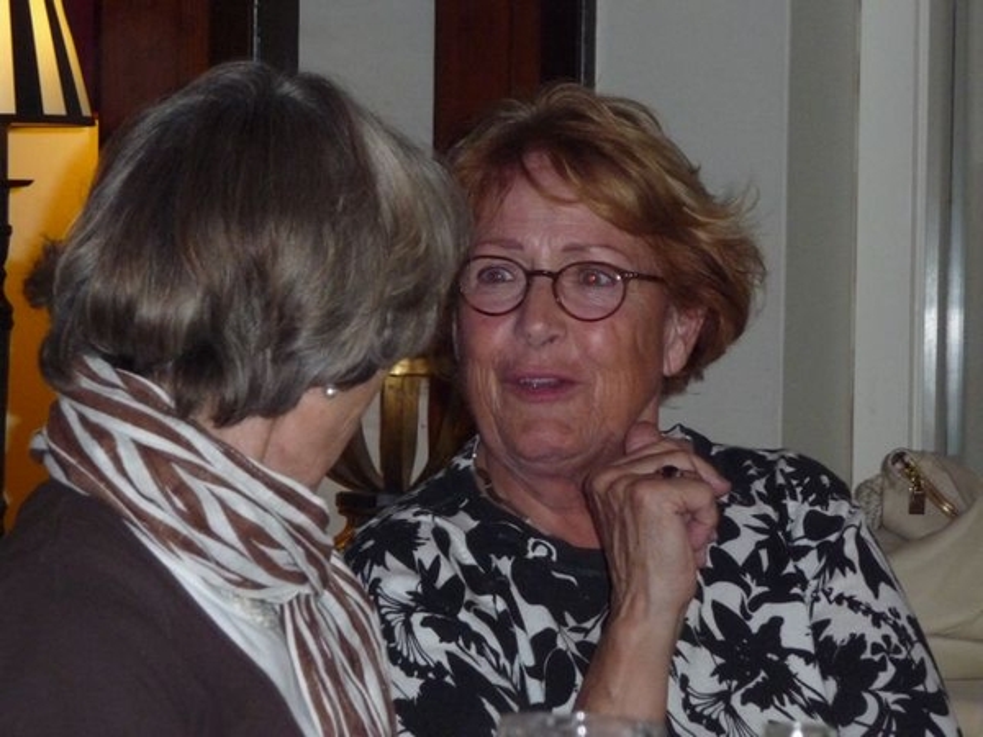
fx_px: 4970
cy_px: 368
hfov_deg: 11.3
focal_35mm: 175
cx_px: 492
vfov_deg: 8.5
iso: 500
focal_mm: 27.1
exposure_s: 1/50
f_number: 4.8
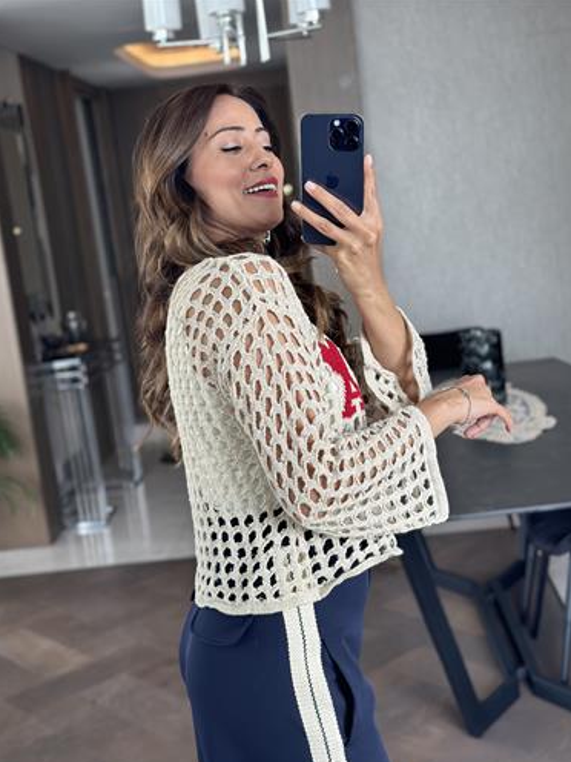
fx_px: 1078
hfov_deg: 29.7
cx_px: 287
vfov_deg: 38.9
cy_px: 386
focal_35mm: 49
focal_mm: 6.86
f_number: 1.78
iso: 125
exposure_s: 1/88
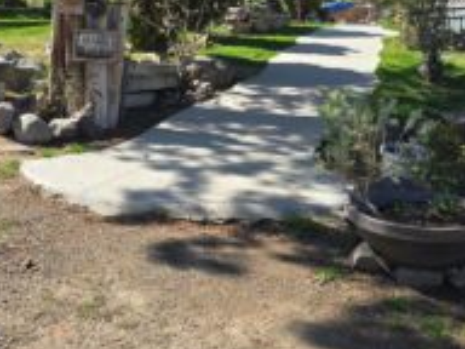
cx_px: 257
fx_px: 645
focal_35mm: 48
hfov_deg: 39.6
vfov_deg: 29.7
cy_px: 80
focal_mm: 6.3
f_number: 1.7
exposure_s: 1/418
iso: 12
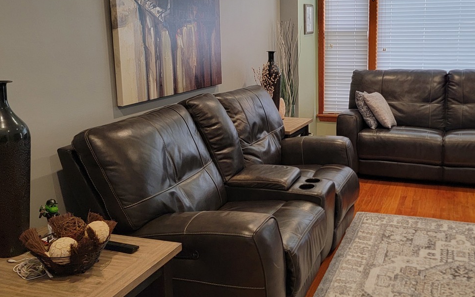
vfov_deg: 33.3
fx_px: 492
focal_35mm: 38
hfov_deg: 50.7
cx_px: 313
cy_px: 101
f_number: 1.8
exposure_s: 1/120
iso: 250
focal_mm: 6.7
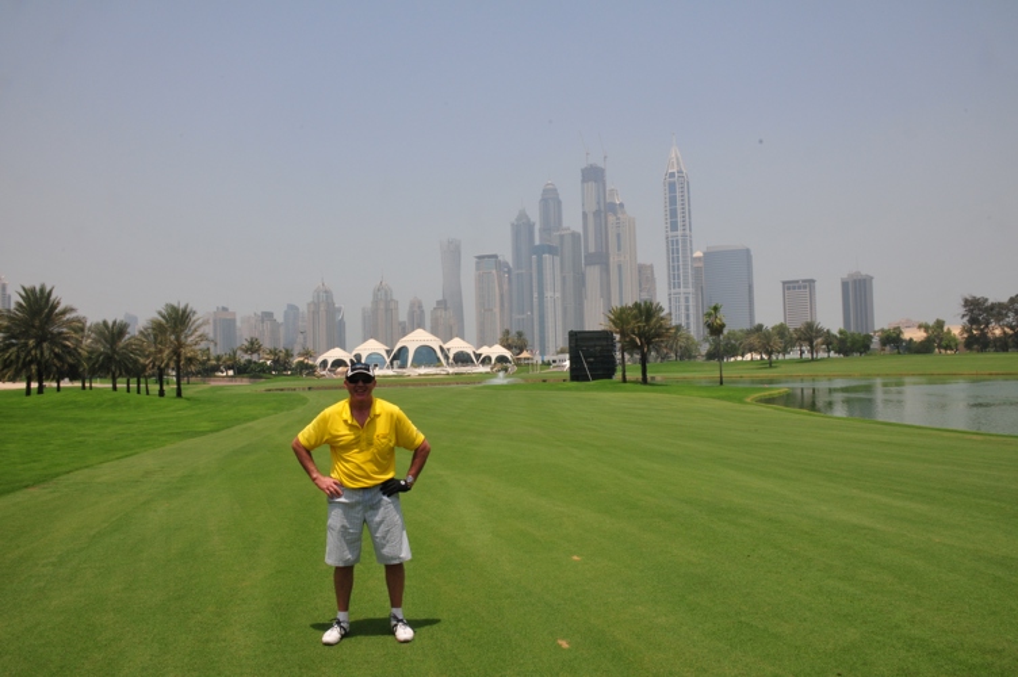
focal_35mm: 27
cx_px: 509
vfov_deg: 47.8
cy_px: 338
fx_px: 763
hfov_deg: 67.4
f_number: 22
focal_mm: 18
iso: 400
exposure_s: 1/125
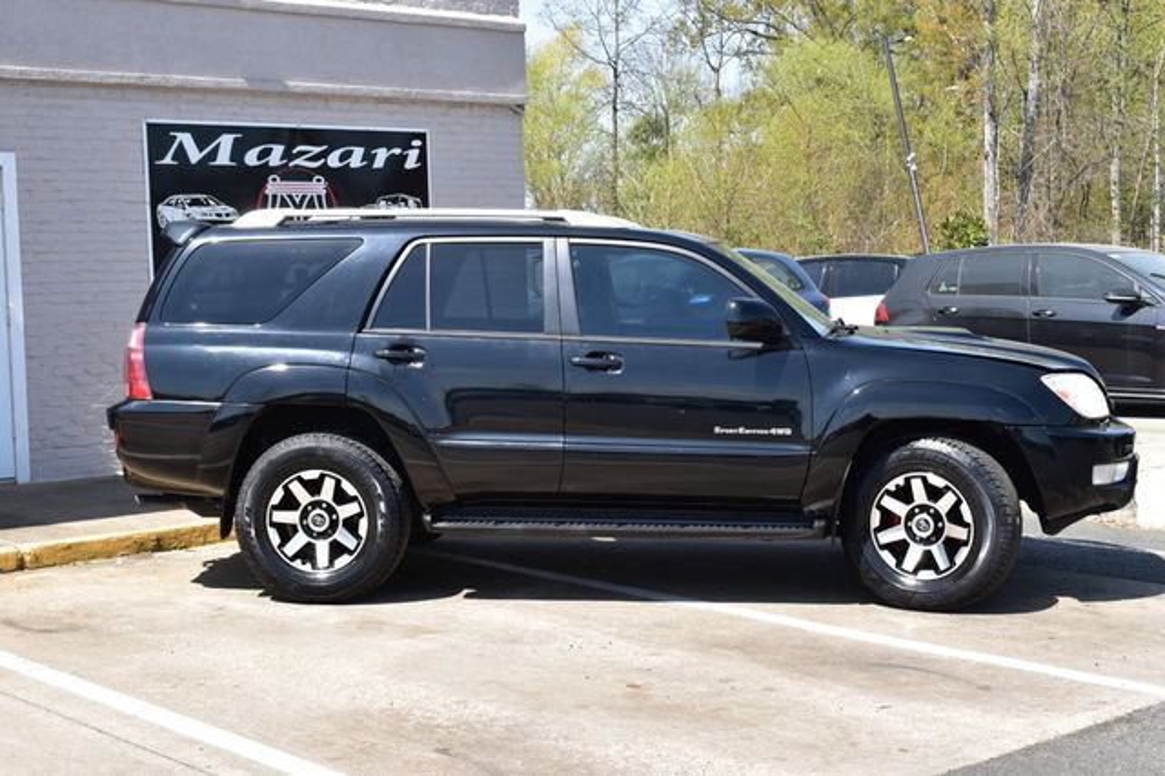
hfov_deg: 36.9
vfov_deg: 25.0
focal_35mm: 54
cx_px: 582
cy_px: 388
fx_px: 1747
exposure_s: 1/400
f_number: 11
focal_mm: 36
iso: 400
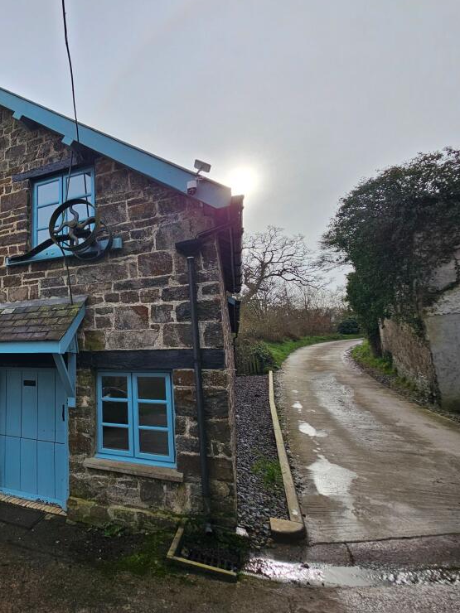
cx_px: 38
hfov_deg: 59.7
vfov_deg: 87.8
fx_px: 319
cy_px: 310
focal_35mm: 18
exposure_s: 1/1414
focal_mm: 2.2
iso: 50
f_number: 2.2
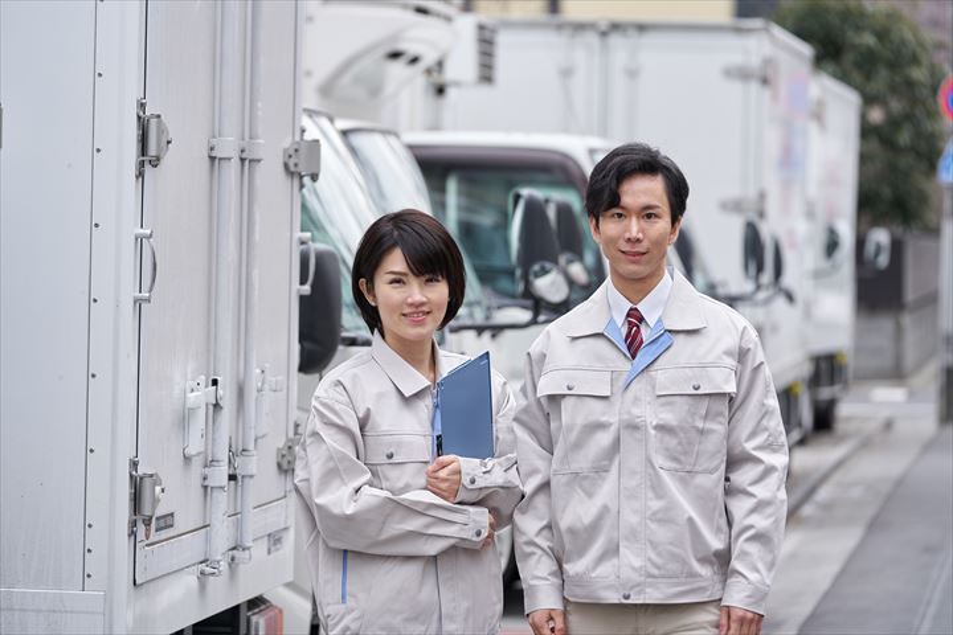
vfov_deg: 9.3
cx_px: 476
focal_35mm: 148
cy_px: 318
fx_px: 3918
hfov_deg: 13.9
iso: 200
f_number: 4
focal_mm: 148
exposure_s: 1/160
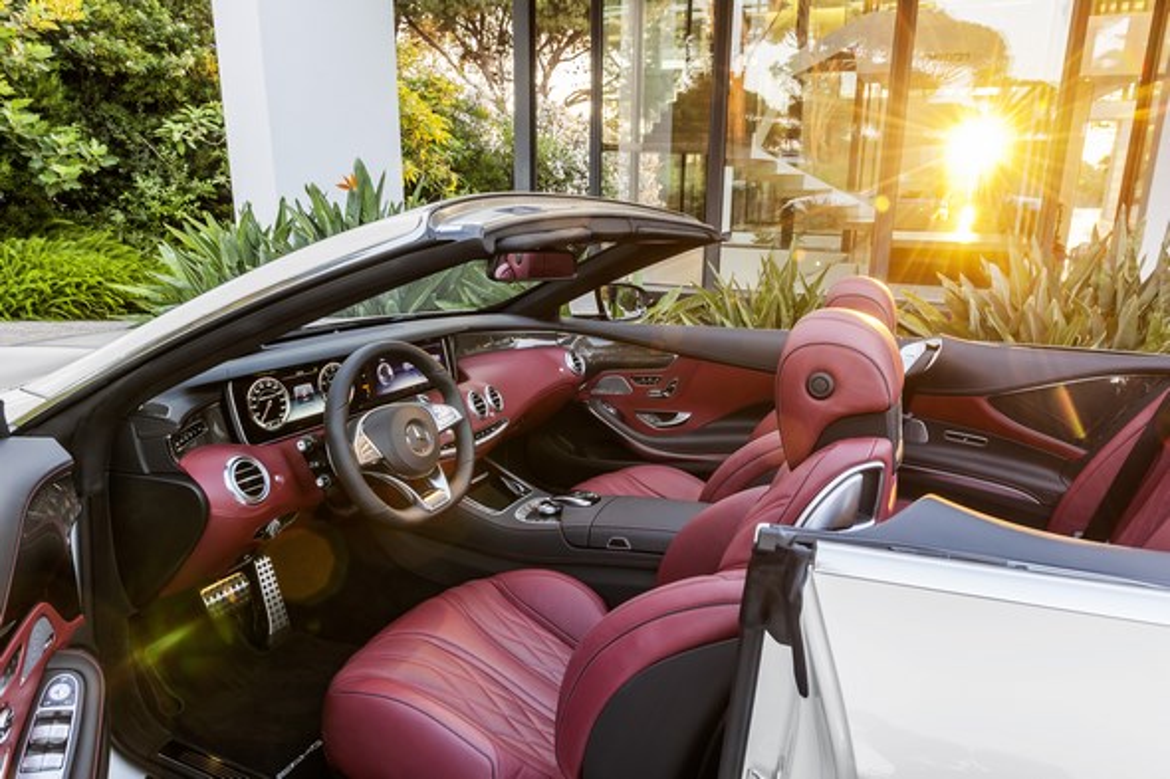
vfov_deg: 53.1
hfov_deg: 73.8
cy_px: 390
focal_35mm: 24
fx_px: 780
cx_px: 585
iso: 100
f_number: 11
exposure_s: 1/1.67
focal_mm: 24
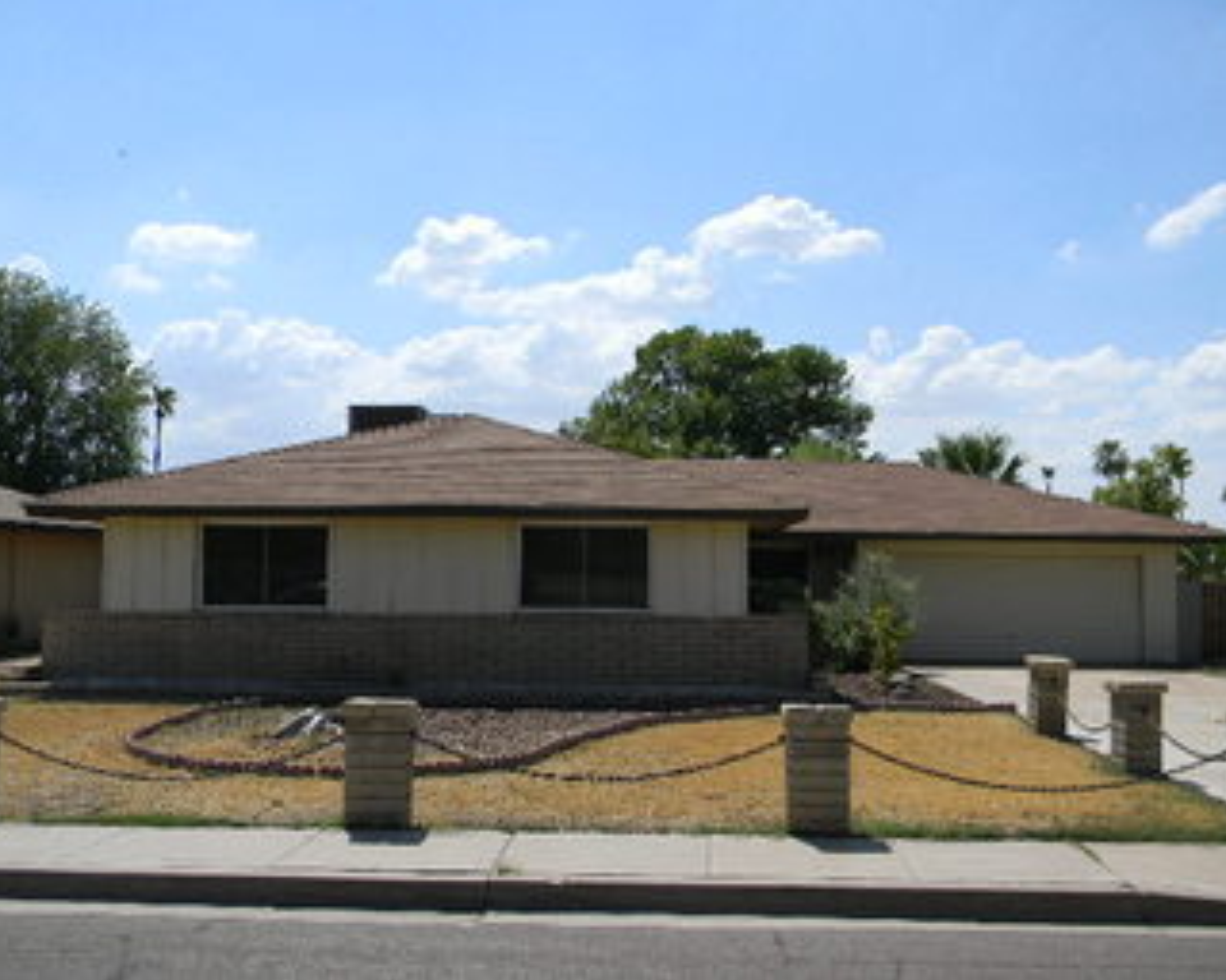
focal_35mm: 38
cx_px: 640
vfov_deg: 39.2
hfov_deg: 47.9
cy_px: 486
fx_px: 1379
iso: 80
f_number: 7.4
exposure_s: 1/339
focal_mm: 6.4
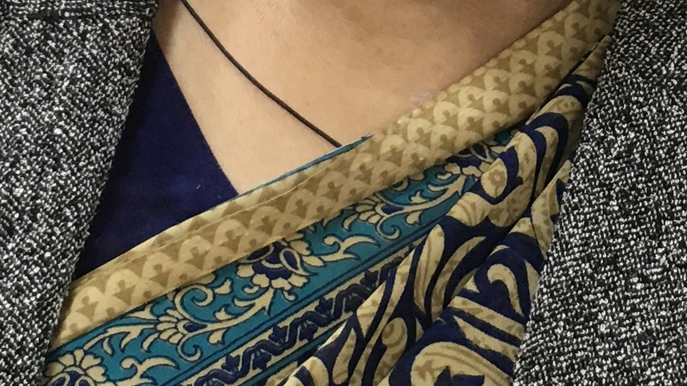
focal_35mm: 124
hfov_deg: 17.2
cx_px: 464
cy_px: -170
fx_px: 2259
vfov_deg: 9.5
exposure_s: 1/33
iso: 125
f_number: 2.2
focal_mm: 4.15
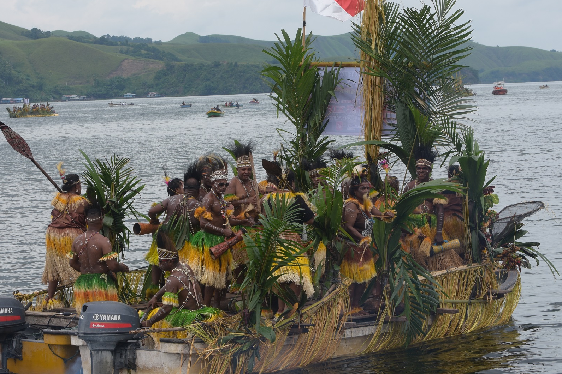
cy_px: 183
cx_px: 244
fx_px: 2060
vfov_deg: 10.4
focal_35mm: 132
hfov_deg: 15.5
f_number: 9
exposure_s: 1/200
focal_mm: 70
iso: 125
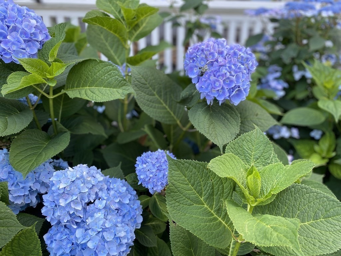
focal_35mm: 26
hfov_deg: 67.3
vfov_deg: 53.1
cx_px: 170
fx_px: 256
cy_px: 128
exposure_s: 1/165
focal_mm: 4.25
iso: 32
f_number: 1.8
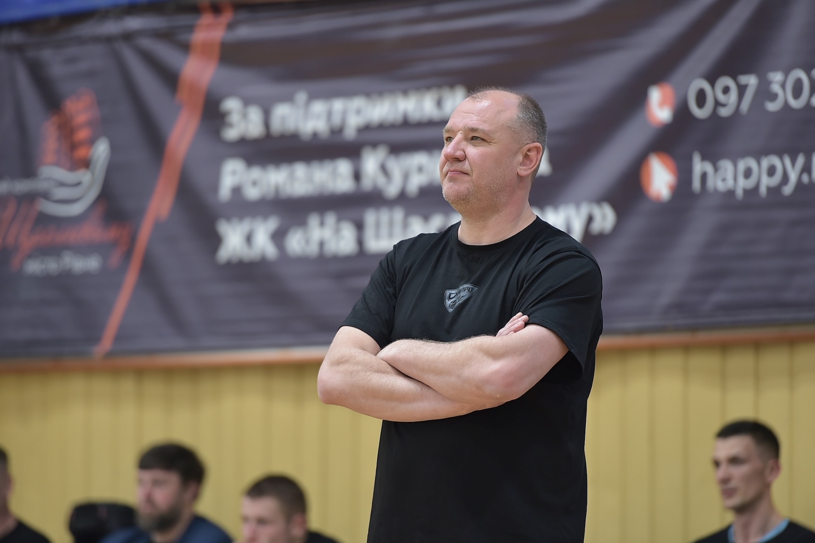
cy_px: 272
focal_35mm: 200
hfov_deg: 10.3
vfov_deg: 6.9
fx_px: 4525
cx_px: 408
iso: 2000
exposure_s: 1/640
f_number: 2.8
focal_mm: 200
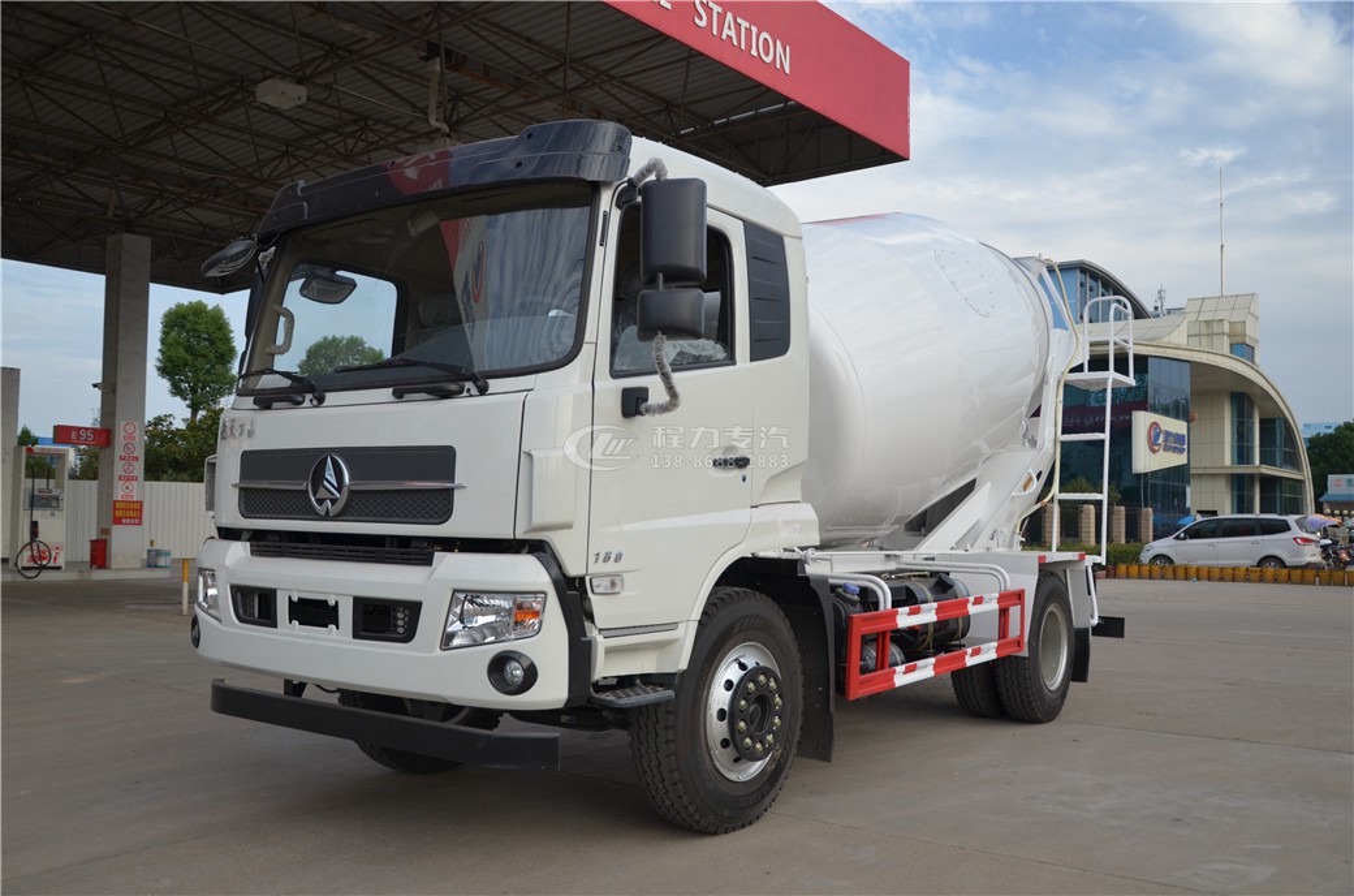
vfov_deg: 41.5
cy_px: 448
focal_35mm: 32
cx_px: 677
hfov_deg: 59.6
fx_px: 1182
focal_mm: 21
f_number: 3.8
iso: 200
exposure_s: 1/640
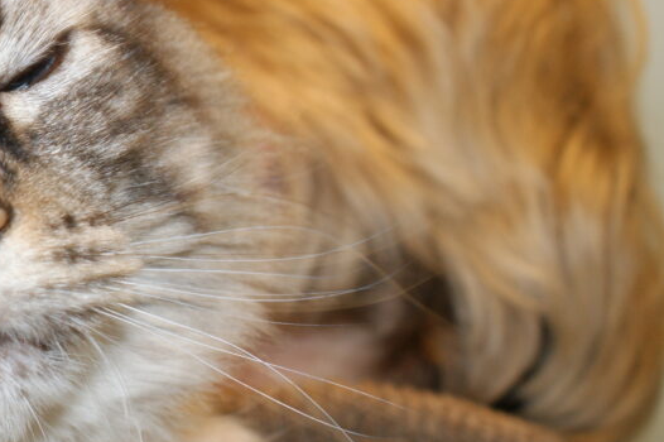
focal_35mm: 89
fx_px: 1640
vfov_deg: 15.3
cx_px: -82
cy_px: 223
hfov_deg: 21.6
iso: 400
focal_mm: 26
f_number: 5.6
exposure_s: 1/60
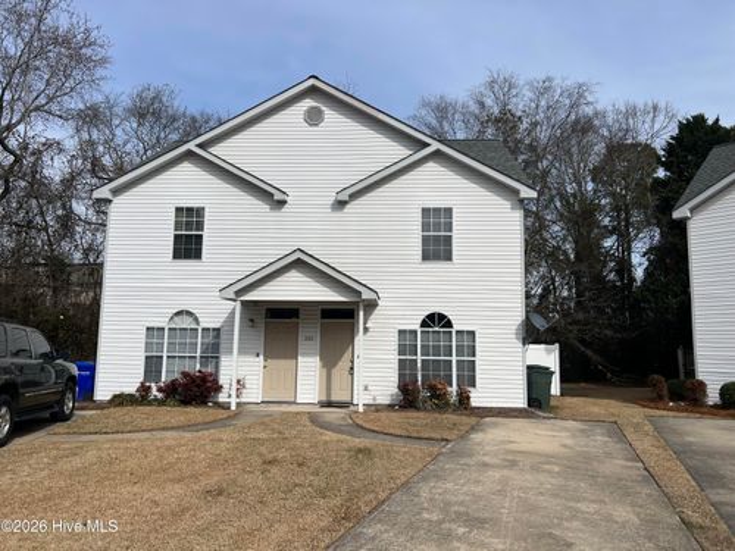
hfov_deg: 67.3
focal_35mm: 26
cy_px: 276
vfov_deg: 53.1
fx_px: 552
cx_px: 368
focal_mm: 5.7
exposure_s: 1/7463
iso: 50
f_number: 1.5
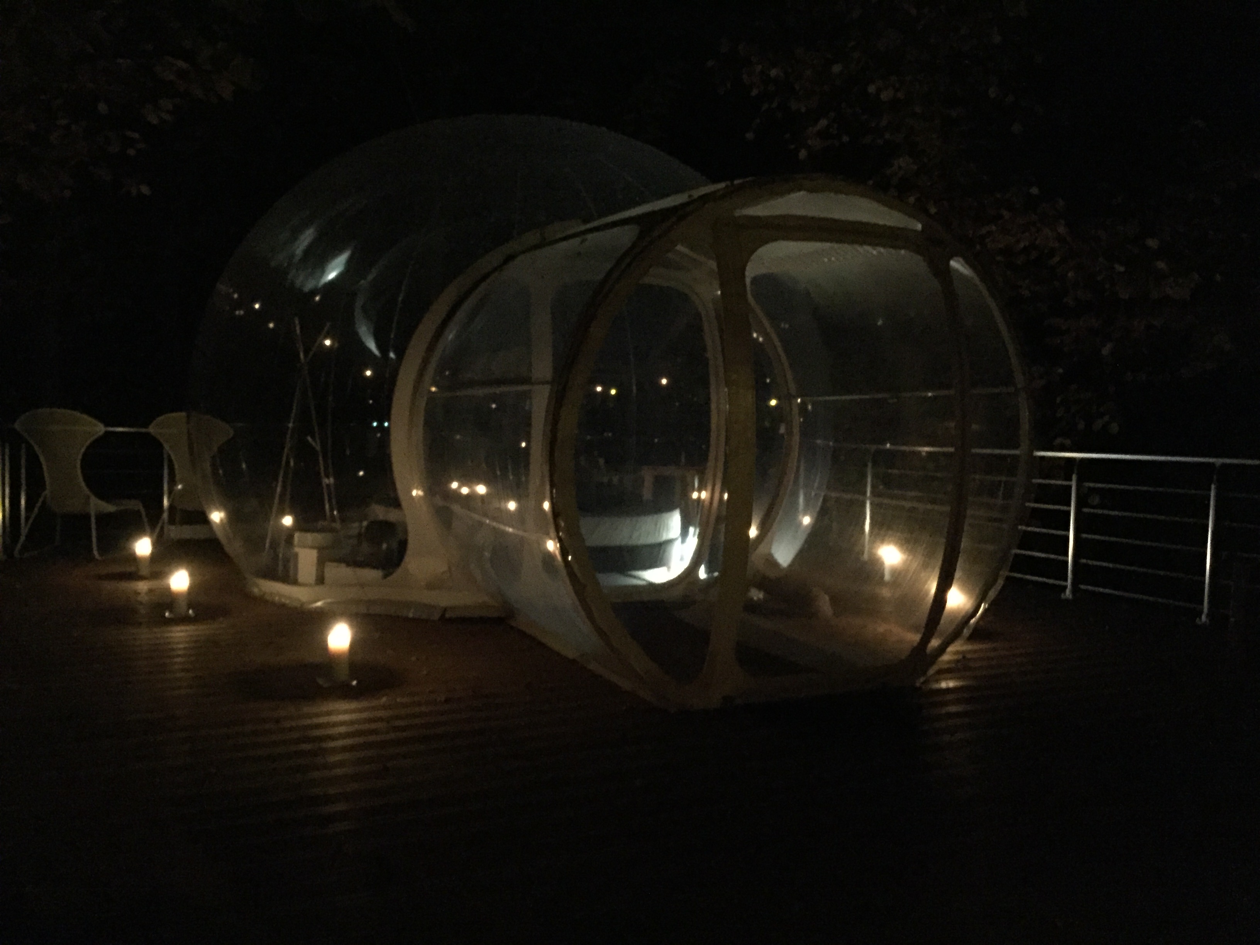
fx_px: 1056
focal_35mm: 29
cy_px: 472
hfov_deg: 61.7
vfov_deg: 48.2
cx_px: 630
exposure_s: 1/17
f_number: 2.2
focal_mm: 4.15
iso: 2000
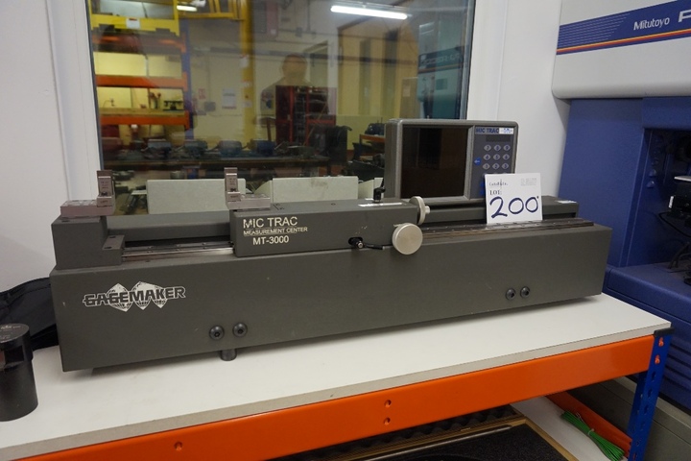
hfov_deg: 73.7
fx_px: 461
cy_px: 230
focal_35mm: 24
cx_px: 346
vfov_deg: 53.1
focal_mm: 16
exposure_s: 1/160
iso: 1250
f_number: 4
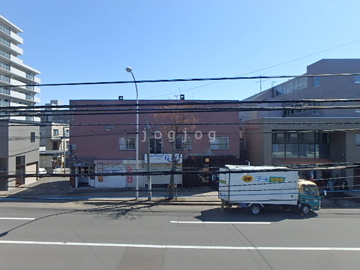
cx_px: 180
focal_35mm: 21
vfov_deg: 63.4
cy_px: 135
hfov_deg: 79.0
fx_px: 218
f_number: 6
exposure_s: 1/500
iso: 125
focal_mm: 3.7
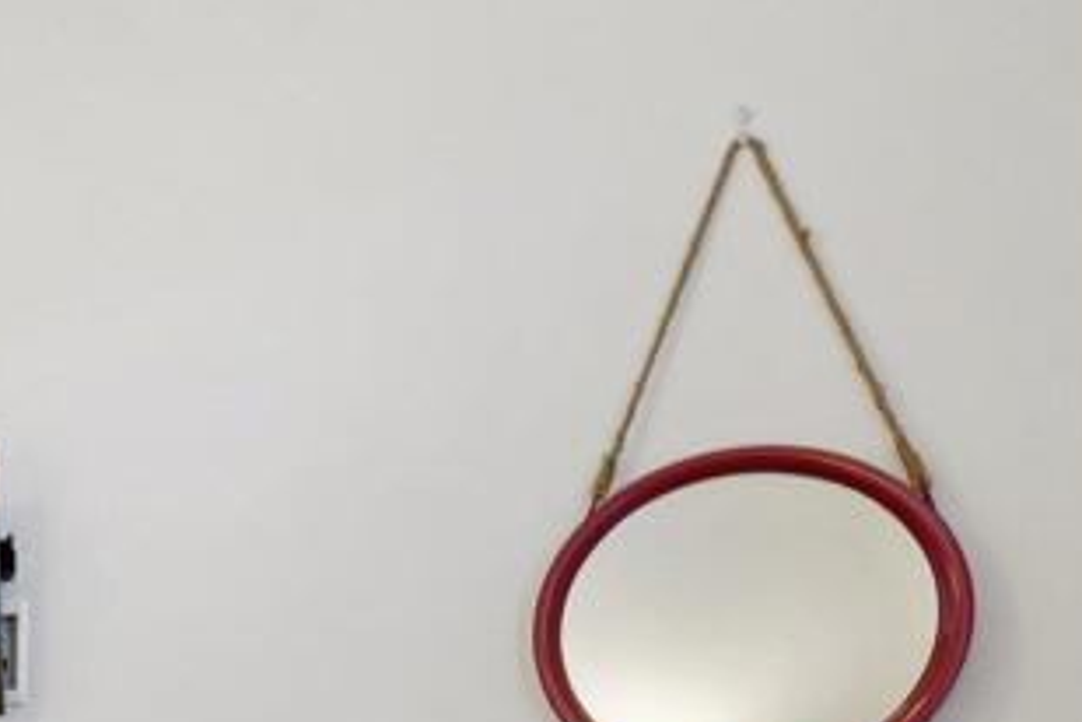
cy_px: 848
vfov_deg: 23.5
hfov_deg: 27.5
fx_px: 1593
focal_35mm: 53
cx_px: -494
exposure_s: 1/5
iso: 400
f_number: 8
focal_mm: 16
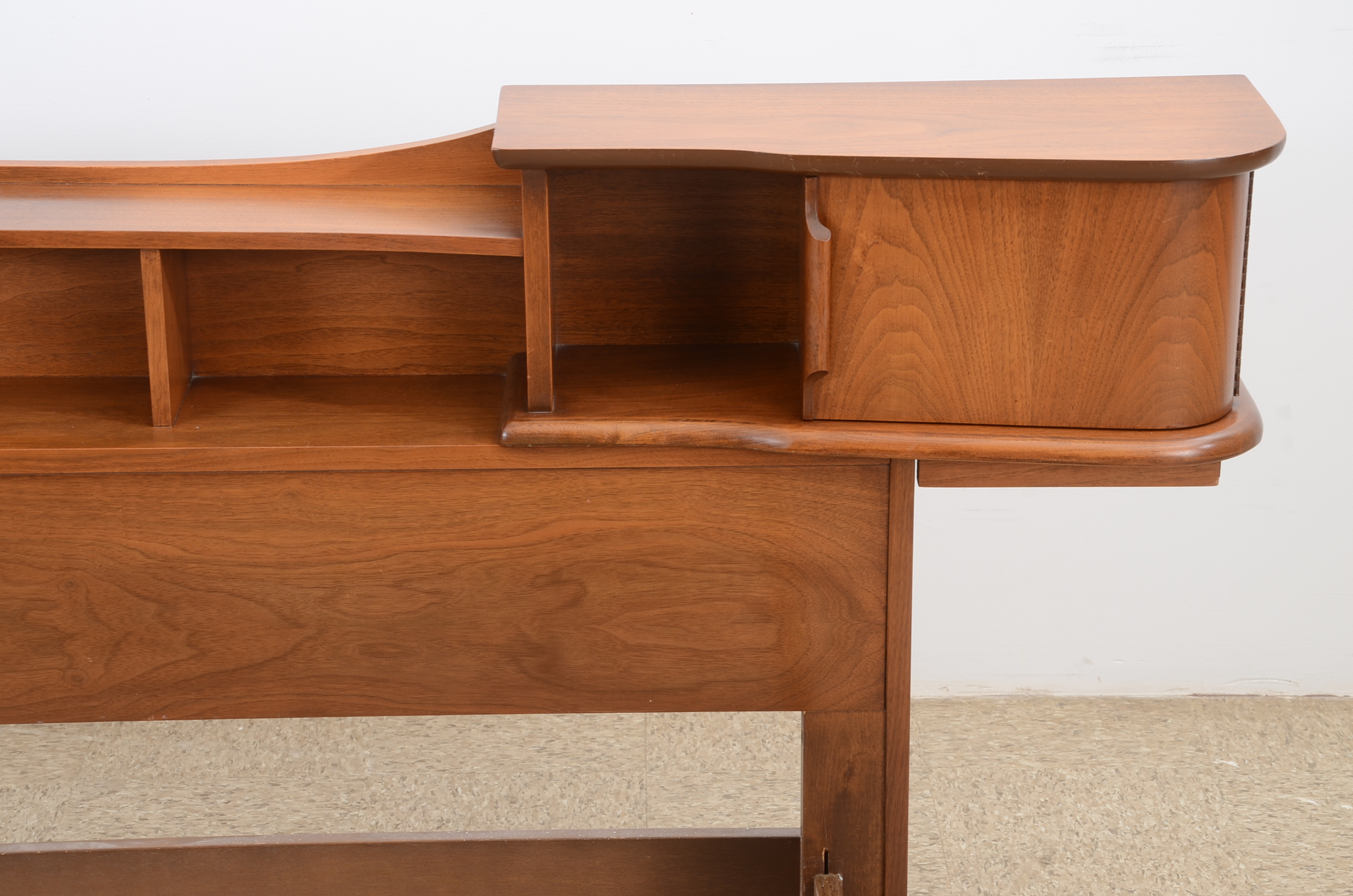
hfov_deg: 26.0
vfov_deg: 17.4
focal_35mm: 78
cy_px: 448
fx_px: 2925
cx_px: 676
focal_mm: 52
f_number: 9
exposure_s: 1/80
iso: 125
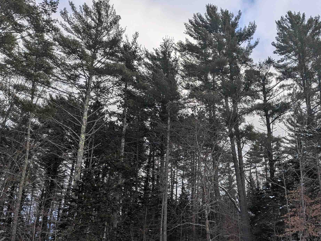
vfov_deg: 35.4
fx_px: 371
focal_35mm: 40
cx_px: 251
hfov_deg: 44.8
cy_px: 170
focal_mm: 4.53
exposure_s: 1/1437
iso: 42
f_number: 1.7
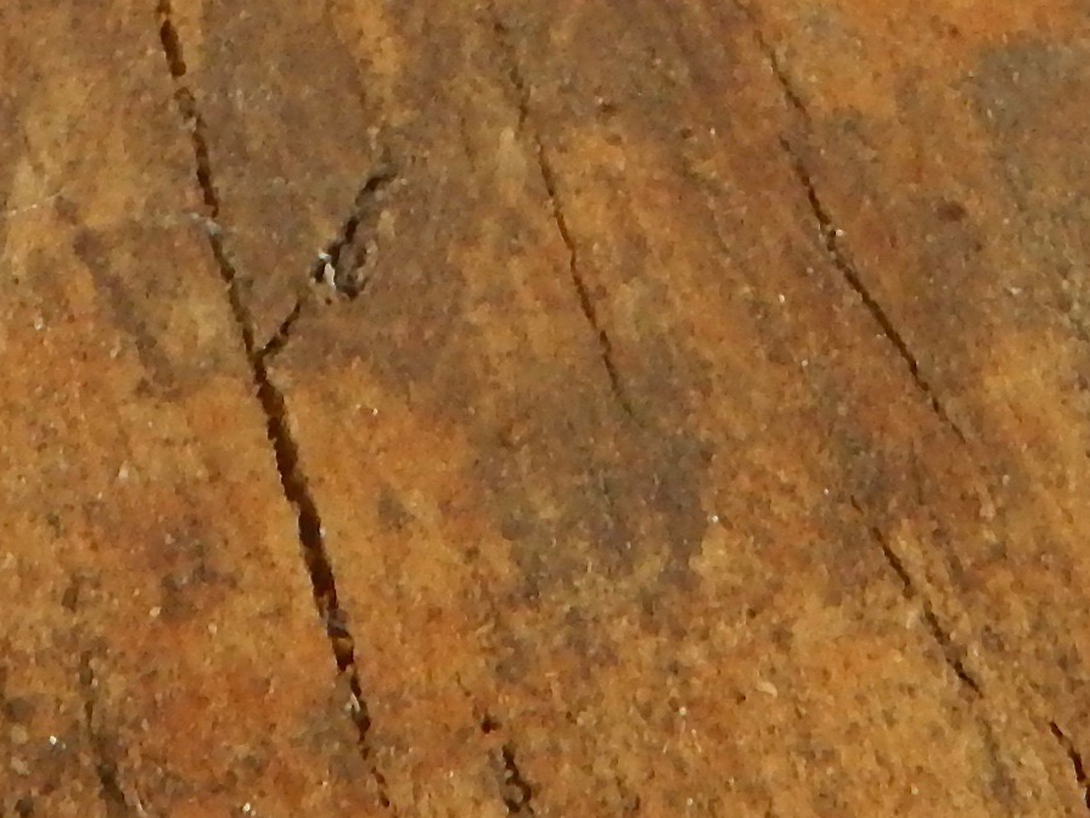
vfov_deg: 8.9
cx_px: 269
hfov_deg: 12.9
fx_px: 4818
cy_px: -1077
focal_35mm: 153
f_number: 3.6
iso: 320
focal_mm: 5.1
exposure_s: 1/250
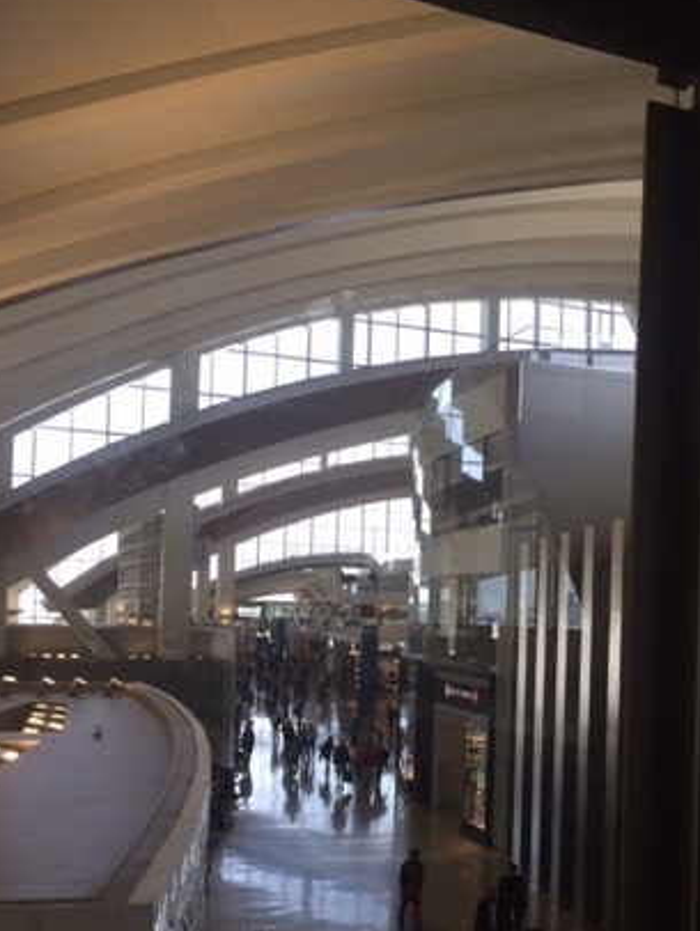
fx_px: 1077
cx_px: 464
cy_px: 589
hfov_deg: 35.7
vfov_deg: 46.3
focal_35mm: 40
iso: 40
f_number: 2.2
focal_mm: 4.15
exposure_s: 1/120
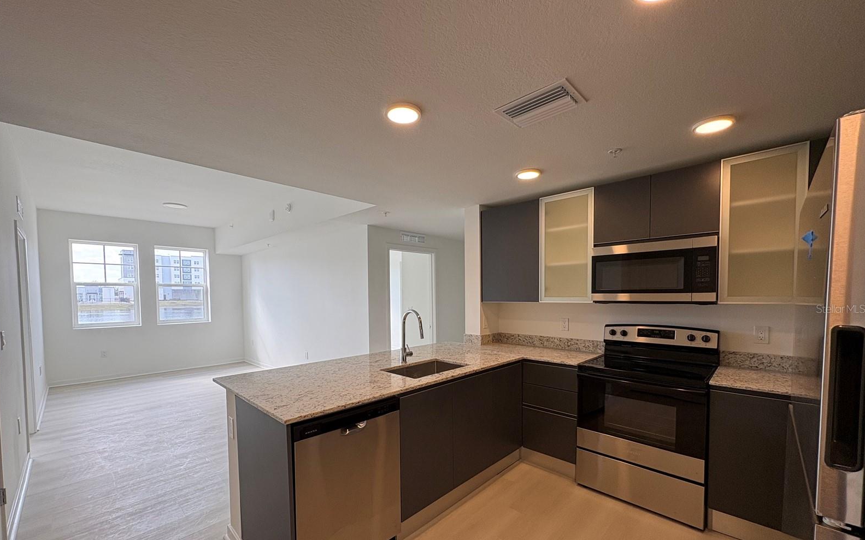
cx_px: 431
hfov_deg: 101.5
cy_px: 308
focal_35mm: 15
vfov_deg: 74.4
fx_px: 354
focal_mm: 2.22
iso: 80
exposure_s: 1/120
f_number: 2.2
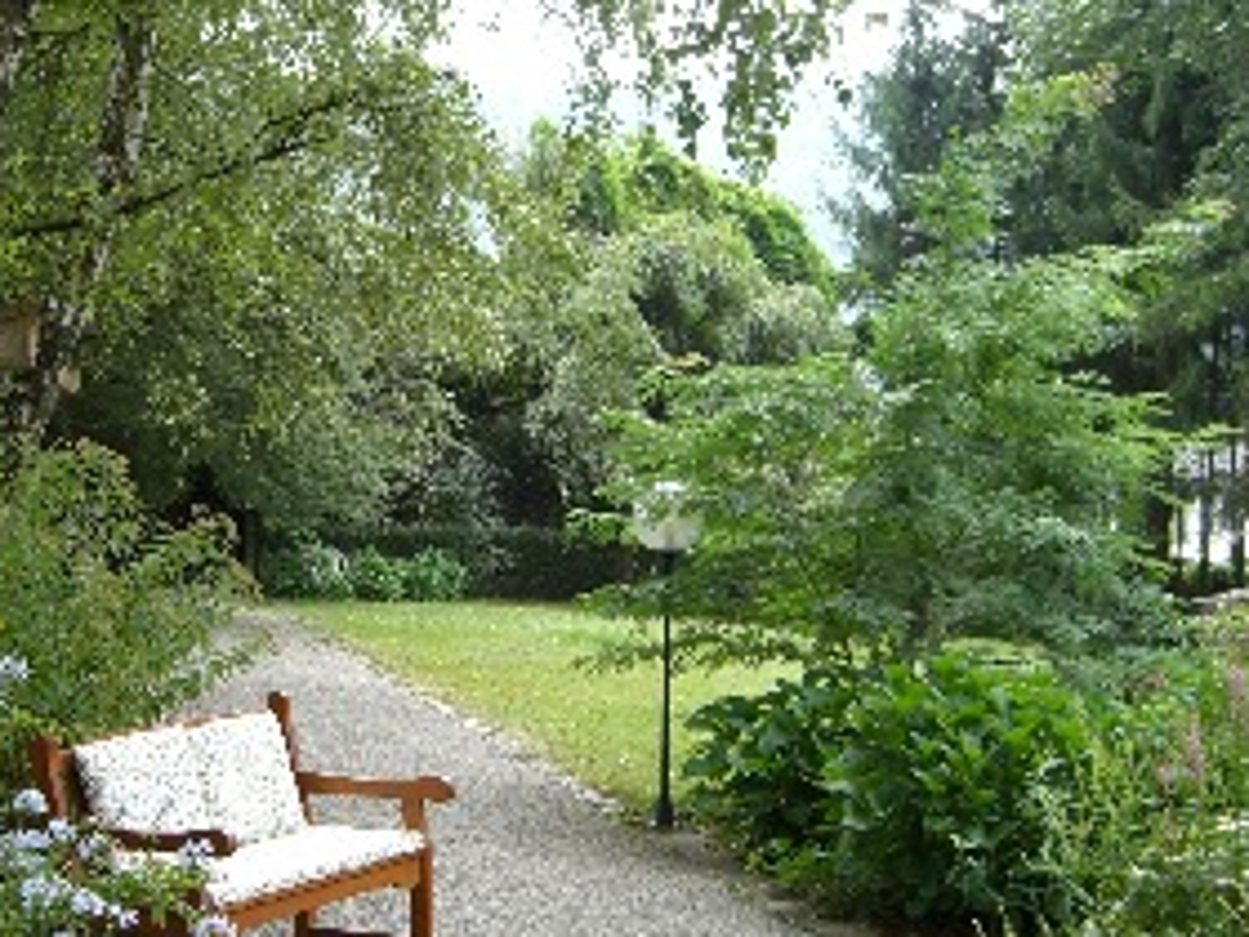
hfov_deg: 31.5
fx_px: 2201
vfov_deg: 24.0
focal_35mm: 61
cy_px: 582
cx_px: 437
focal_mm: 7.9
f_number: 2.8
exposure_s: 1/200
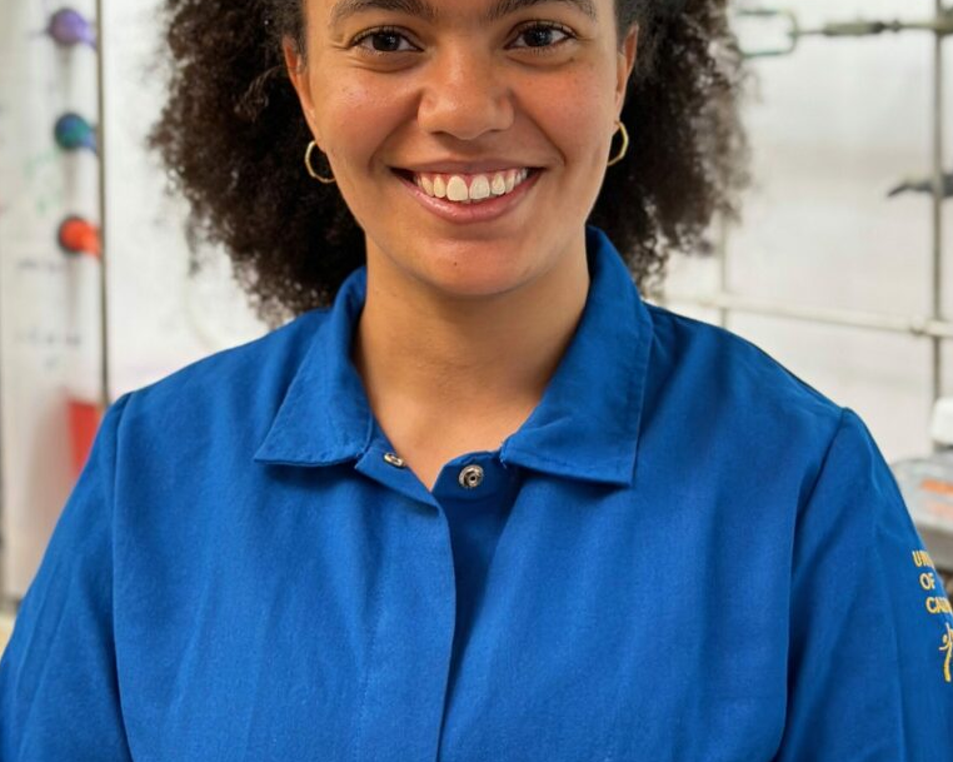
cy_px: 287
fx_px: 1776
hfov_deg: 30.0
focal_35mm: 63
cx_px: 476
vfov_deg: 24.1
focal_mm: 6.86
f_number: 1.78
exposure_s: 1/60
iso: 100
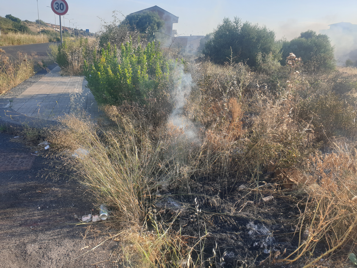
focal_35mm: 26
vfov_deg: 53.1
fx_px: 268
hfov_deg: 67.3
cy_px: 134
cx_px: 178
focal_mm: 4.3
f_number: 2.4
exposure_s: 1/878
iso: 50
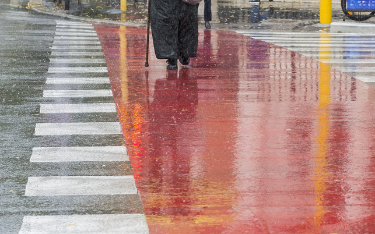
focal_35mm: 122
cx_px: 323
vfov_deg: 10.7
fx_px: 1247
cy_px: 21
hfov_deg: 16.9
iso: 1600
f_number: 5
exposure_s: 1/500
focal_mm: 55
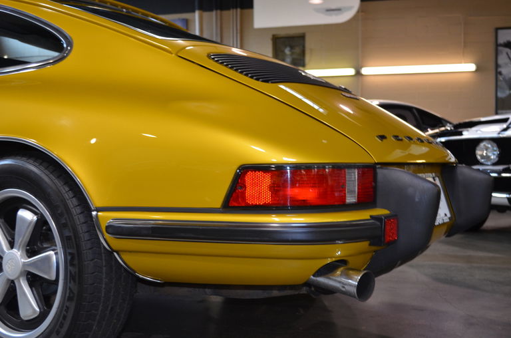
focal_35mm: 39
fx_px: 552
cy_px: 169
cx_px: 256
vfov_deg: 34.0
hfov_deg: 49.7
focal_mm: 26
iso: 720
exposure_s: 1/60
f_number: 4.2
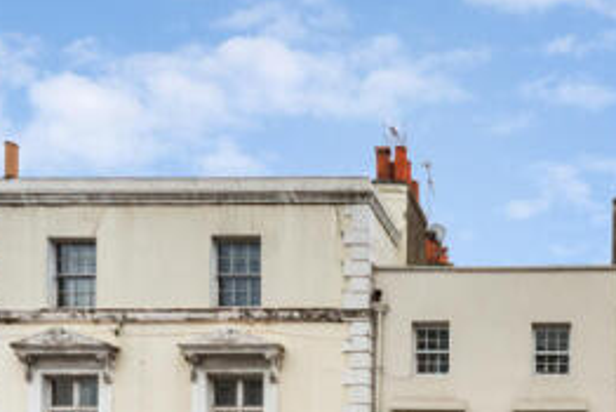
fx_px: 685
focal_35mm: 40
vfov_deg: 28.5
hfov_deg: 41.8
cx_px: 622
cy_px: 510
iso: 1600
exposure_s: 1/1600
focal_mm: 16
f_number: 5.6
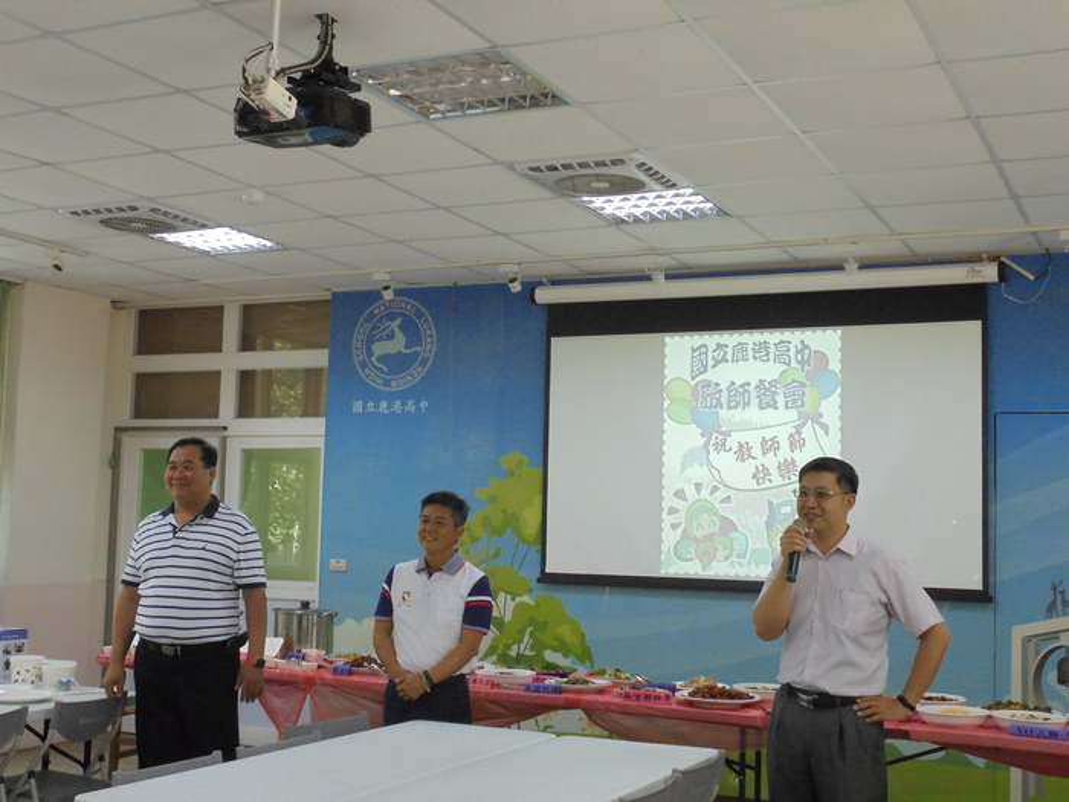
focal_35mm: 43
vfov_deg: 33.6
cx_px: 534
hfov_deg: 43.9
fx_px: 1328
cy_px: 401
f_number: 4.5
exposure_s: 1/30
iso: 250
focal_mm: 7.8
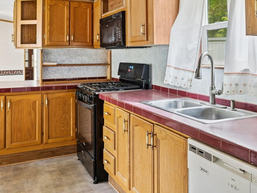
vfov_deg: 41.4
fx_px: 251
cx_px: 151
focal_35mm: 34
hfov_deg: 54.0
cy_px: 61
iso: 400
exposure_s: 1/30
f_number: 8
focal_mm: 21.5
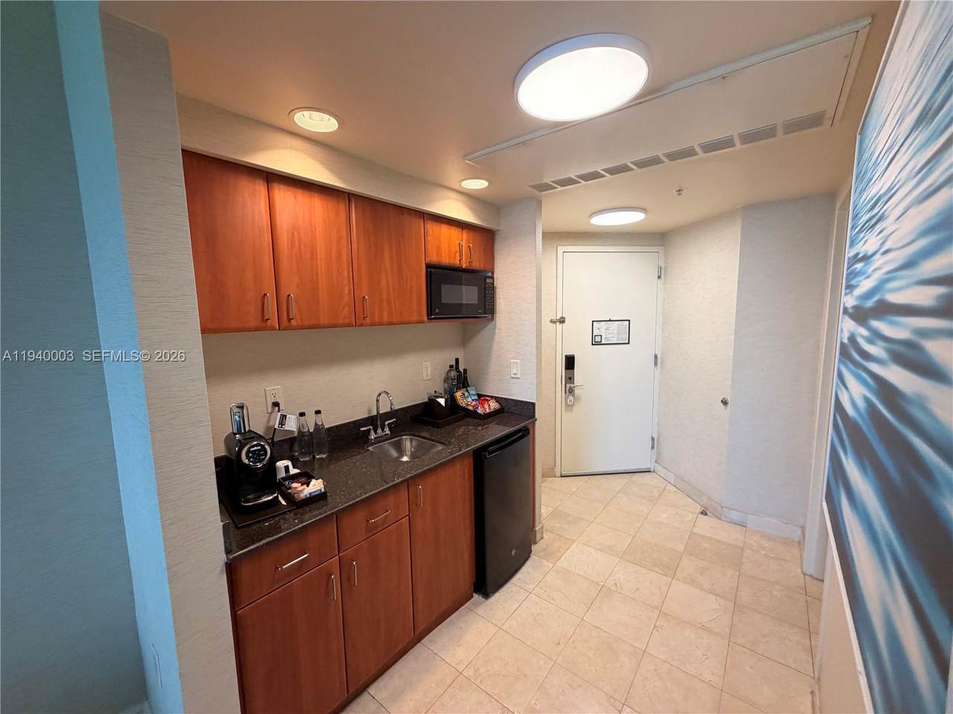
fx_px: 385
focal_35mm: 14
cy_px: 357
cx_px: 476
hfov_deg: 102.1
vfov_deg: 85.7
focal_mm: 2.22
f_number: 2.2
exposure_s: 1/120
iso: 250
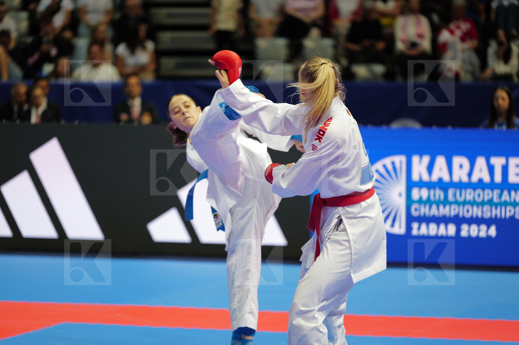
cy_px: 172
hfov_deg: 12.5
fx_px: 2360
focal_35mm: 164
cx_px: 260
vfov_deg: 8.3
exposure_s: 1/1000
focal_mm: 164
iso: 2000
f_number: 2.8
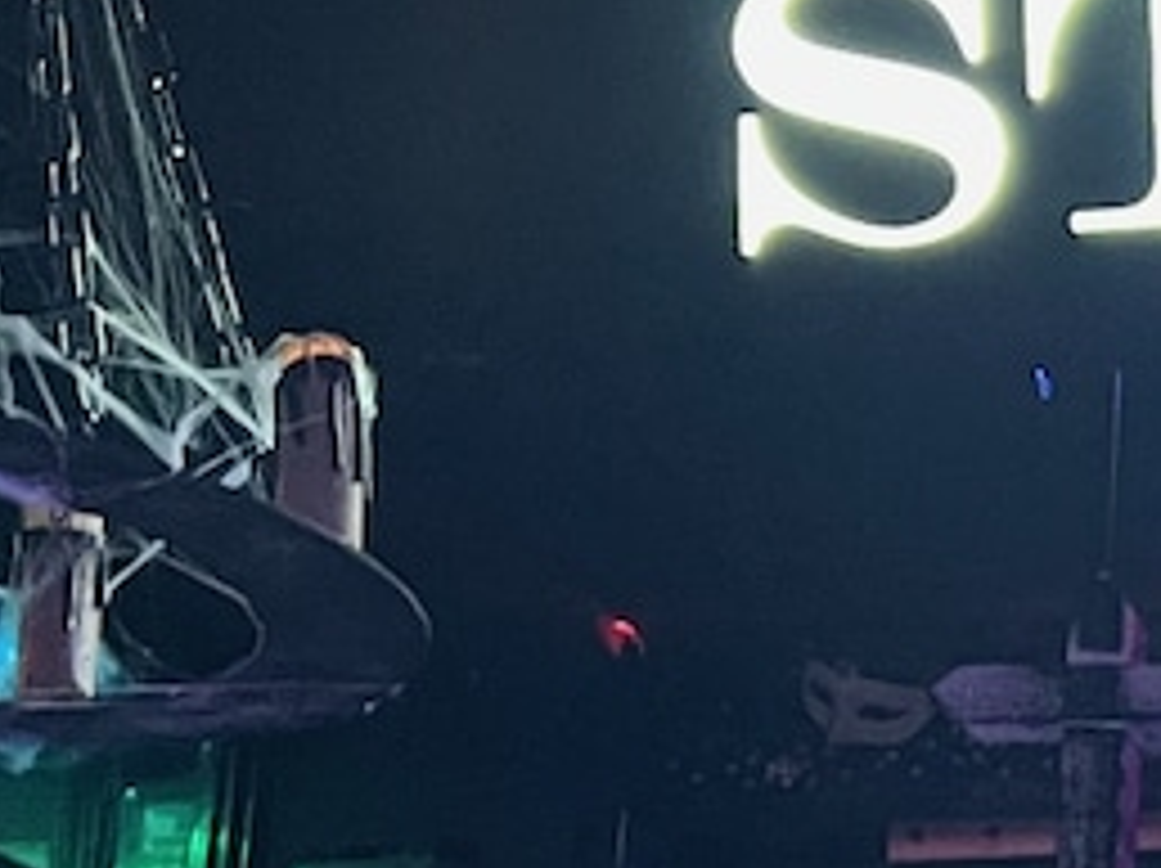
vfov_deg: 11.4
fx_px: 4323
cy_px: 841
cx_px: 2124
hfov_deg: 13.6
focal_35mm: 129
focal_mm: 5.7
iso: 640
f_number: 1.5
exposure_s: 1/25
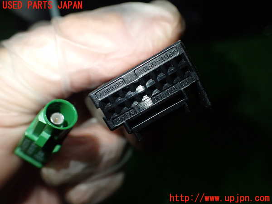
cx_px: 136
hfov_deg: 60.0
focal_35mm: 30
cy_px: 102
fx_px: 236
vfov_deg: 46.8
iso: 400
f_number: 2.3
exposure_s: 1/125
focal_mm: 5.4
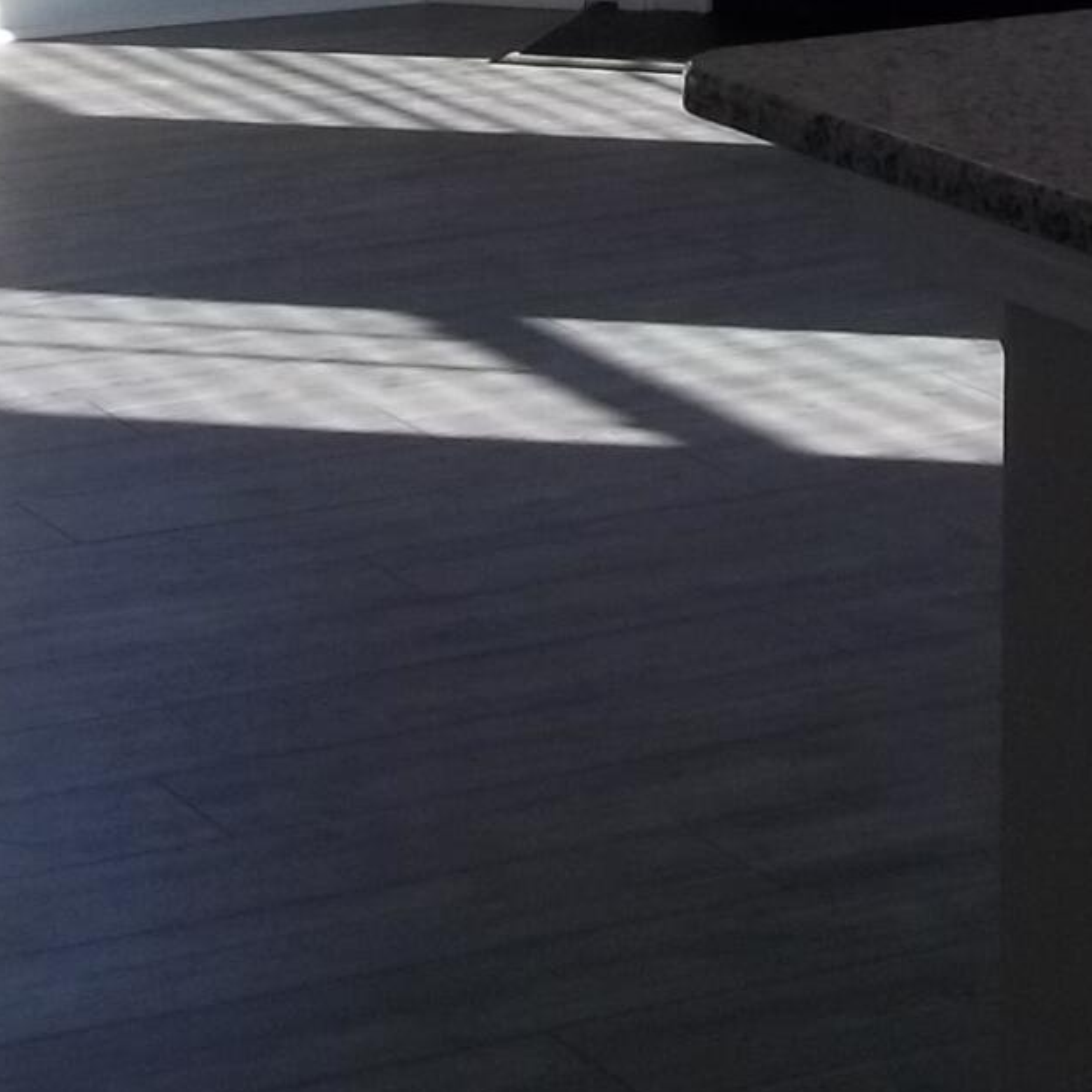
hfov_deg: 12.8
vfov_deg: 12.0
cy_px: -709
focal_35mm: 136
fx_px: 4854
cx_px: 544
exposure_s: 1/160
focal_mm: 5.7
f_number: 2.9
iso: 64
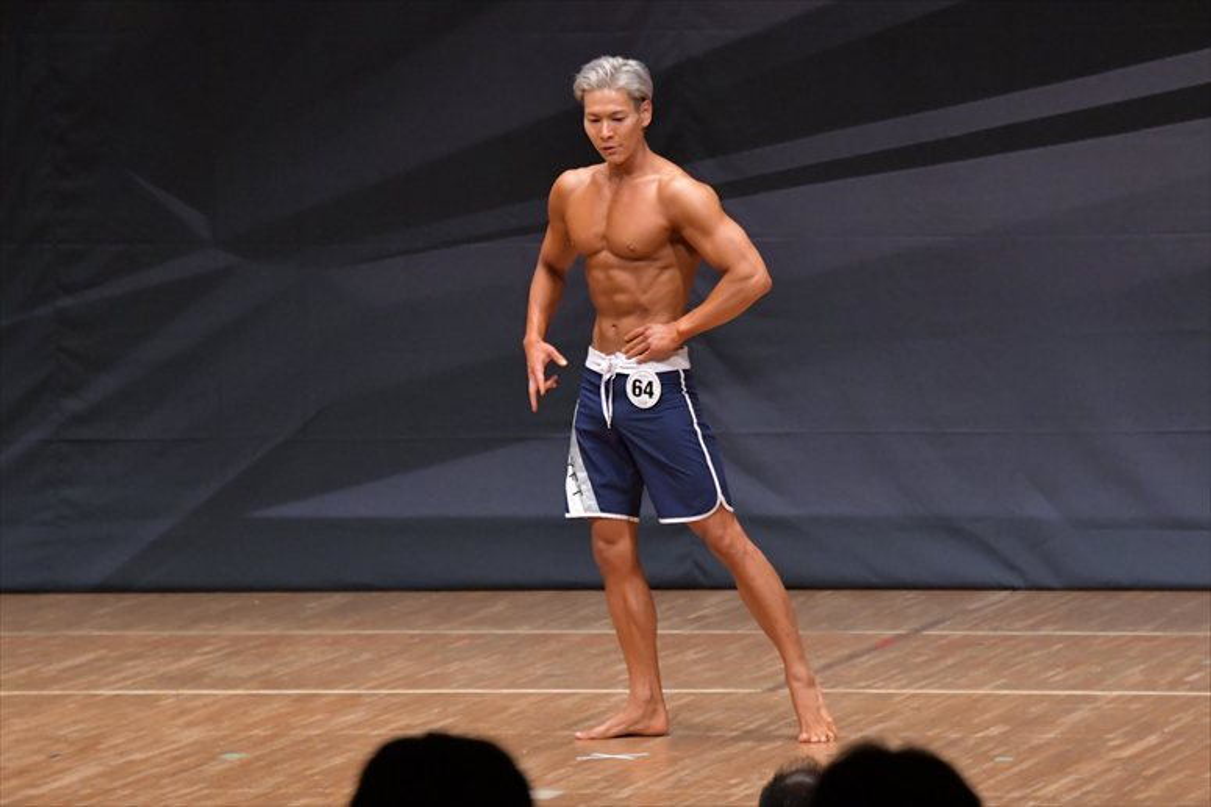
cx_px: 606
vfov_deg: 4.8
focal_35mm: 285
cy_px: 404
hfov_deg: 7.2
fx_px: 9583
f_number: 5.6
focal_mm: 190
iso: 6400
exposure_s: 1/400
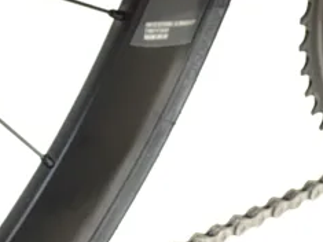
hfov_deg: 9.0
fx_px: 2033
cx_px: -18
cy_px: 120
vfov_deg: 6.8
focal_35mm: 218
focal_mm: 7.5
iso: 640
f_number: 2.2
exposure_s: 1/33
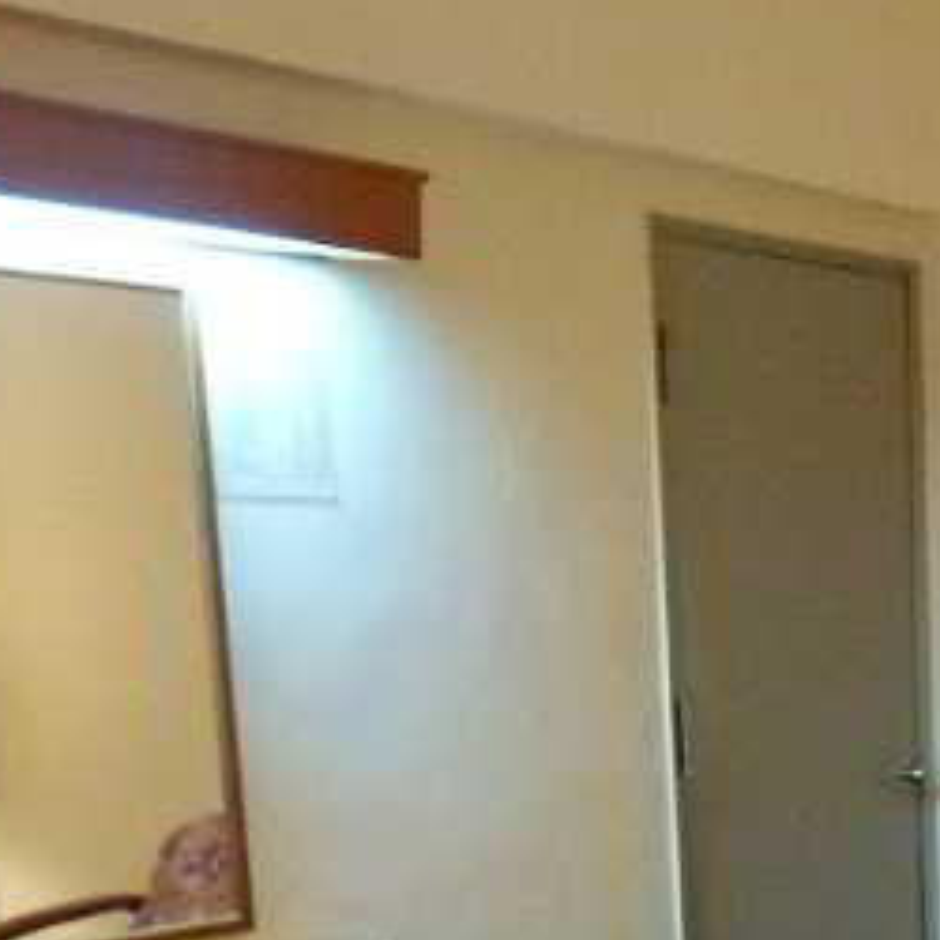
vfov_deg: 24.0
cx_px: 1271
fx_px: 2089
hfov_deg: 22.3
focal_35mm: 68
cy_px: 996
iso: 400
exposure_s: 1/8
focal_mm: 4.3
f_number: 3.3
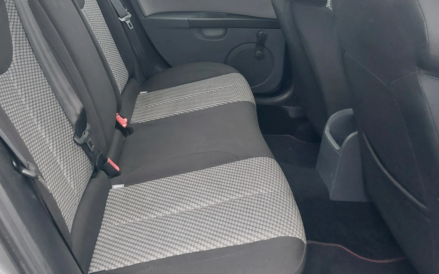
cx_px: 188
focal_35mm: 41
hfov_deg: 48.1
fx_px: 491
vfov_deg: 31.1
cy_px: 98
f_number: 1.8
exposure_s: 1/50
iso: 400
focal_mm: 4.6
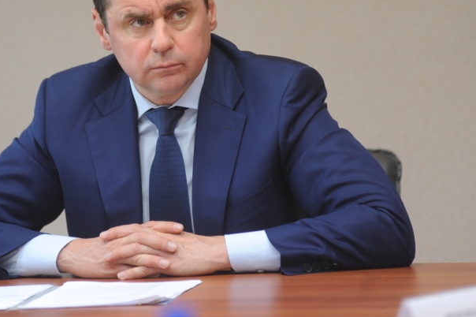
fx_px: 4480
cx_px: 167
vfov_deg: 4.0
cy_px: 84
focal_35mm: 339
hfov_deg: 6.1
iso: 1000
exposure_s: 1/200
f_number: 2.8
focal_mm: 200
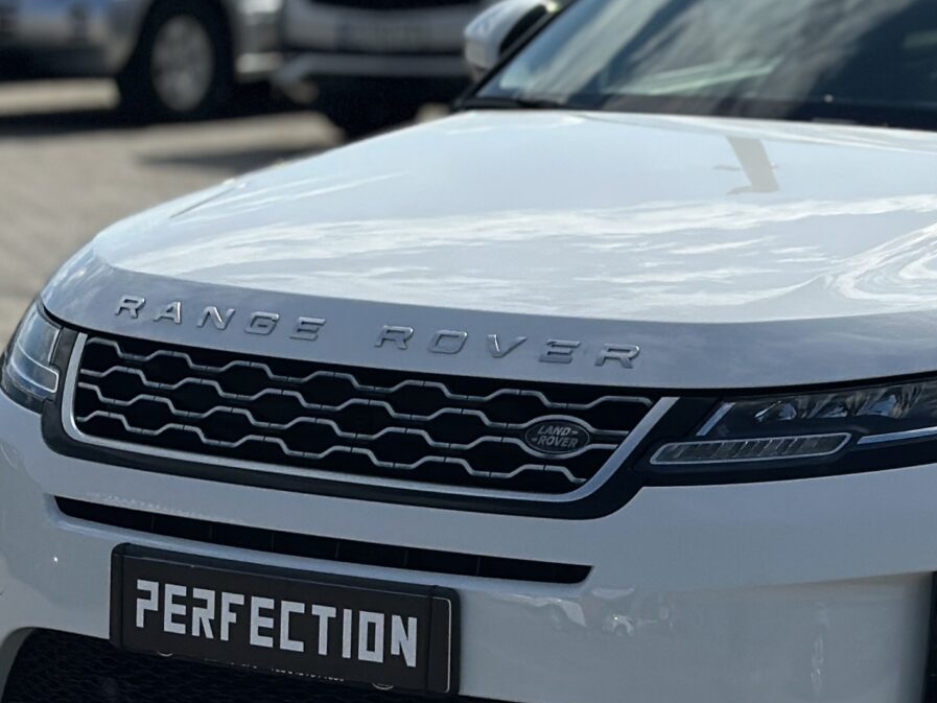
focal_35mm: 137
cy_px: 475
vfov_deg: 10.8
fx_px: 3709
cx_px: 903
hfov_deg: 14.2
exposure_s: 1/13699
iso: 100
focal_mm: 6.86
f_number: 1.78
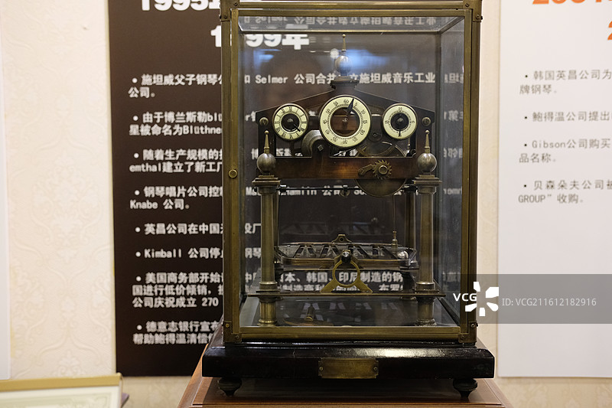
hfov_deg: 37.5
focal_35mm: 53
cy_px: 204
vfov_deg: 25.5
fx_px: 901
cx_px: 306
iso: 2000
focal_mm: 35
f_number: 4
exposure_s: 1/60
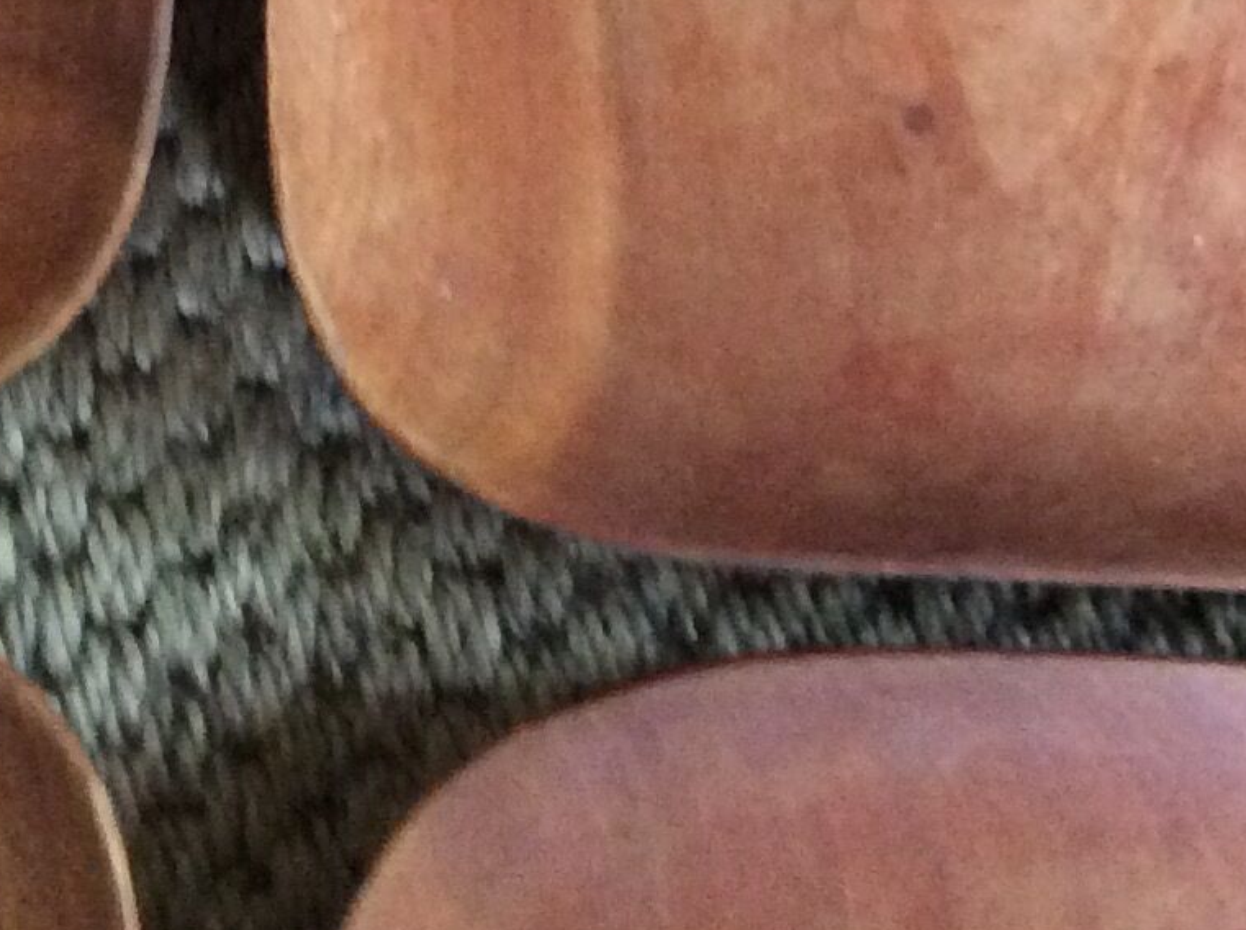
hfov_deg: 18.1
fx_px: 3917
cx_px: 604
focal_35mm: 109
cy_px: -162
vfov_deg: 13.2
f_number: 2.4
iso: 250
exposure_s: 1/20
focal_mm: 3.3
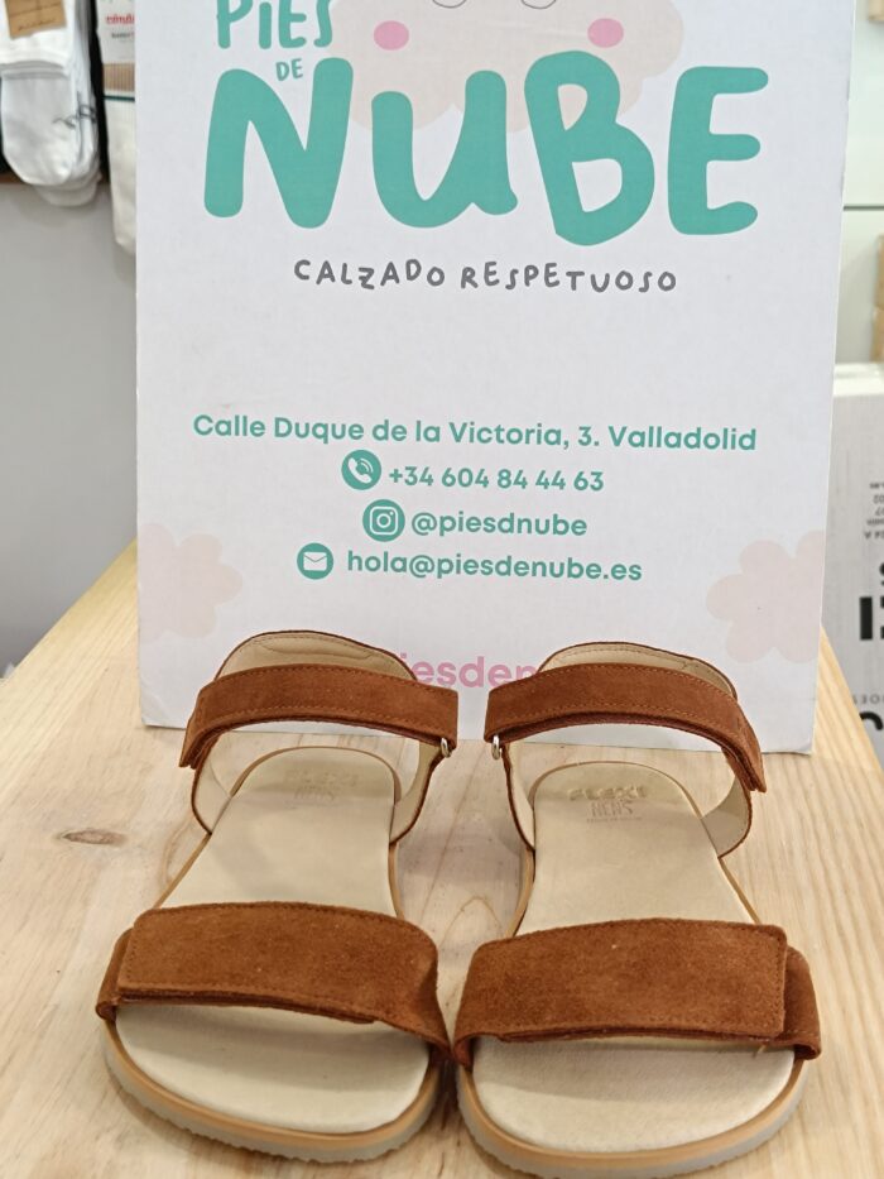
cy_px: 590
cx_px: 442
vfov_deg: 71.6
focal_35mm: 24
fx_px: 817
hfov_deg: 56.8
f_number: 1.88
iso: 578
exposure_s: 1/100
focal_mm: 5.59
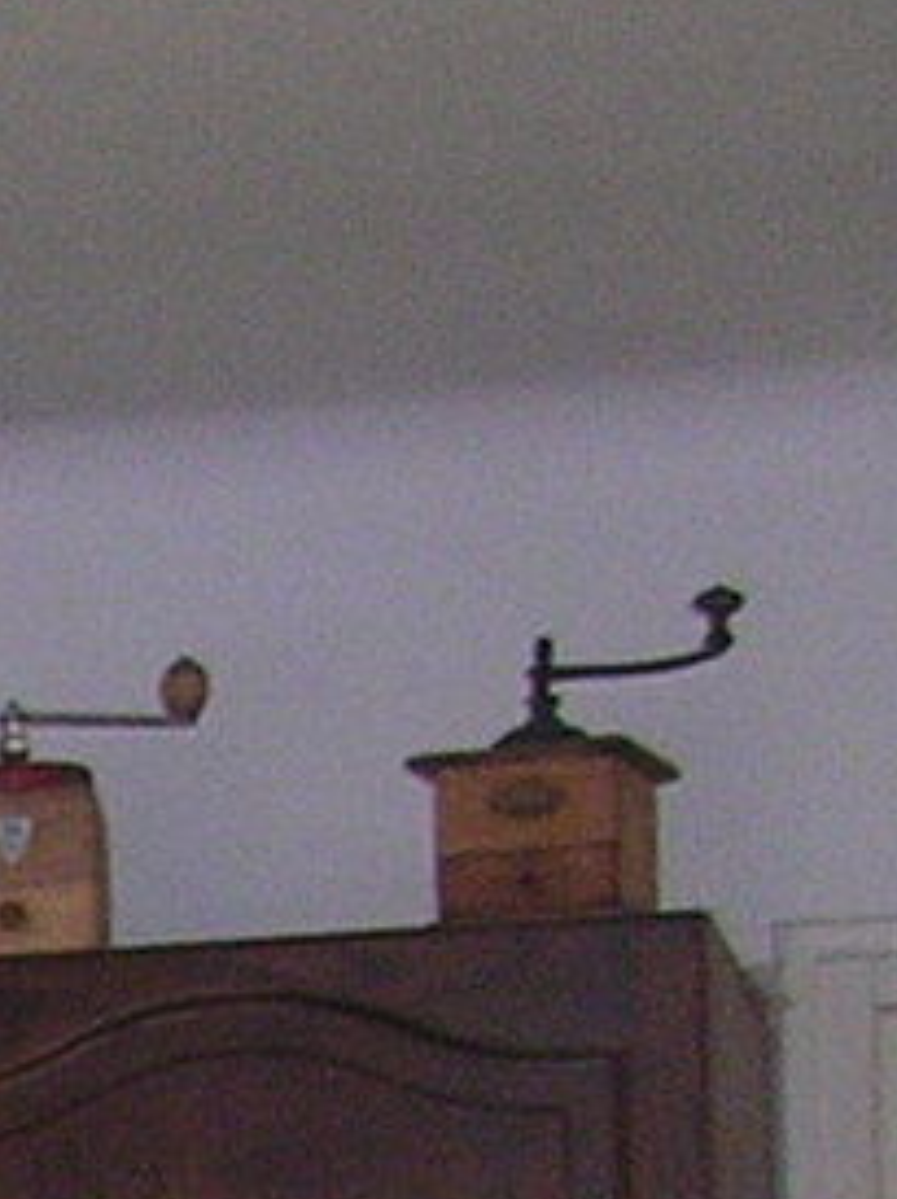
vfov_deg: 8.4
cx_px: -2179
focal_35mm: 222
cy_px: 2529
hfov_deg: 6.0
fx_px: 7682
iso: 210
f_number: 2.8
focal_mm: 5.8
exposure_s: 1/60.1
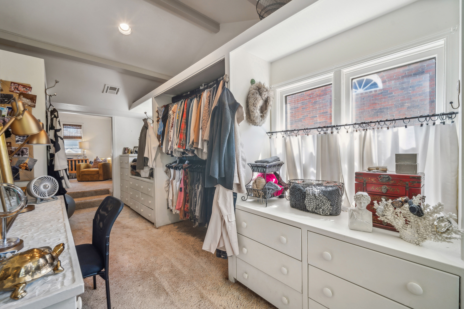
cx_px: 232
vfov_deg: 81.2
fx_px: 180
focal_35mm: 14
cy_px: 154
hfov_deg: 104.3
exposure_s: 1/13
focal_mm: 14
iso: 640
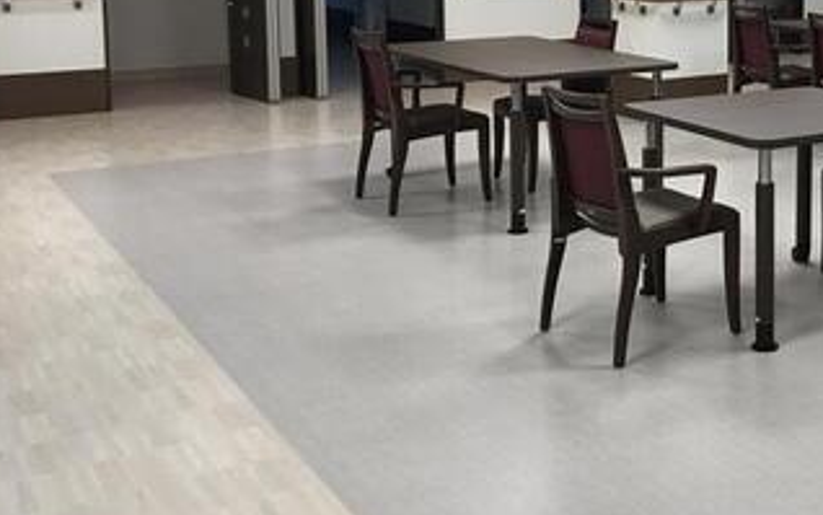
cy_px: 49
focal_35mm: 56
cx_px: 745
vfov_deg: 22.6
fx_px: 1256
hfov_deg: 34.2
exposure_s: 1/40
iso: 25
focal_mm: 3.99
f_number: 1.8
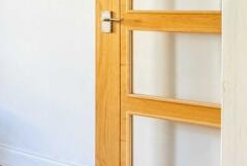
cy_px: -1
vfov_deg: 19.2
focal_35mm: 69
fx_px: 474
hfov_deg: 20.1
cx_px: -209
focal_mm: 16
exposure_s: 1/80
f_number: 7.1
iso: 800
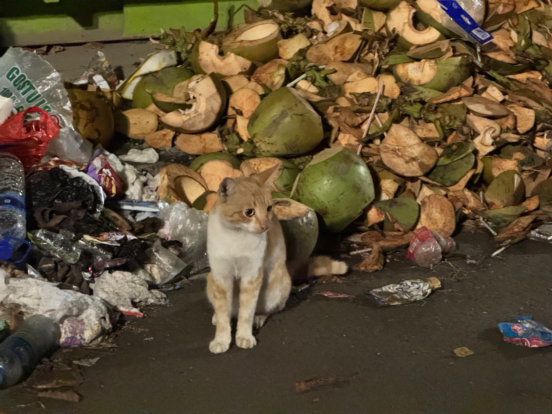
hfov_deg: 16.4
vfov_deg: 12.3
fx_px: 1914
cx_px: 276
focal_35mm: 120
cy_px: 207
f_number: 2.8
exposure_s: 1/23
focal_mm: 15.66
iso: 2000
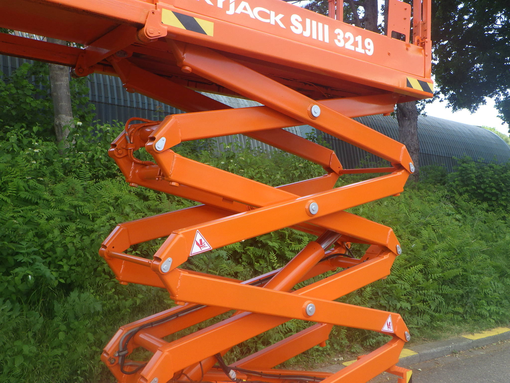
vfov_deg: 41.8
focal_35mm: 34
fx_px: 501
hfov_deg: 54.0
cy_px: 192
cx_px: 255
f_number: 4.6
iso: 125
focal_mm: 6.1
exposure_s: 1/200
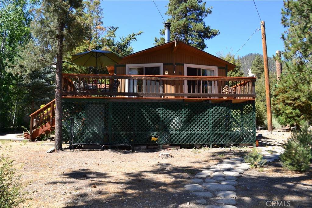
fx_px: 234
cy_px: 104
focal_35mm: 27
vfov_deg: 47.9
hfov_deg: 67.4
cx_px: 156
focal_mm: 18
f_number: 5.6
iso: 100
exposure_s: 1/160
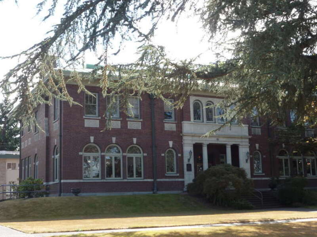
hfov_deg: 38.2
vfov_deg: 29.1
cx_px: 158
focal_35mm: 50
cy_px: 118
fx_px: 458
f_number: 4.9
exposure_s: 1/125
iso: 100
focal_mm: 8.8
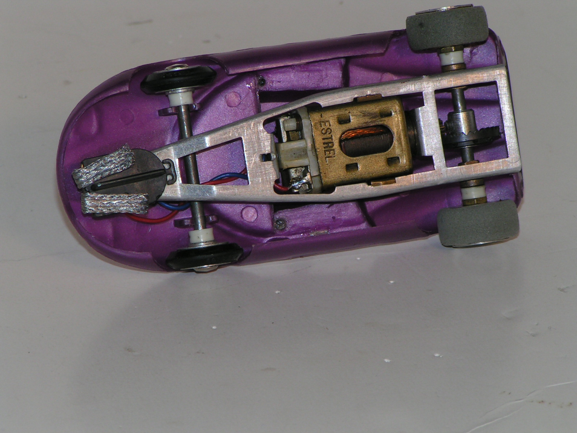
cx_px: 288
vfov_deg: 6.3
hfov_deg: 8.4
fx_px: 3934
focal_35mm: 236
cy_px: 216
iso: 50
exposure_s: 1/250
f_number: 5.6
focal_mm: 36.1
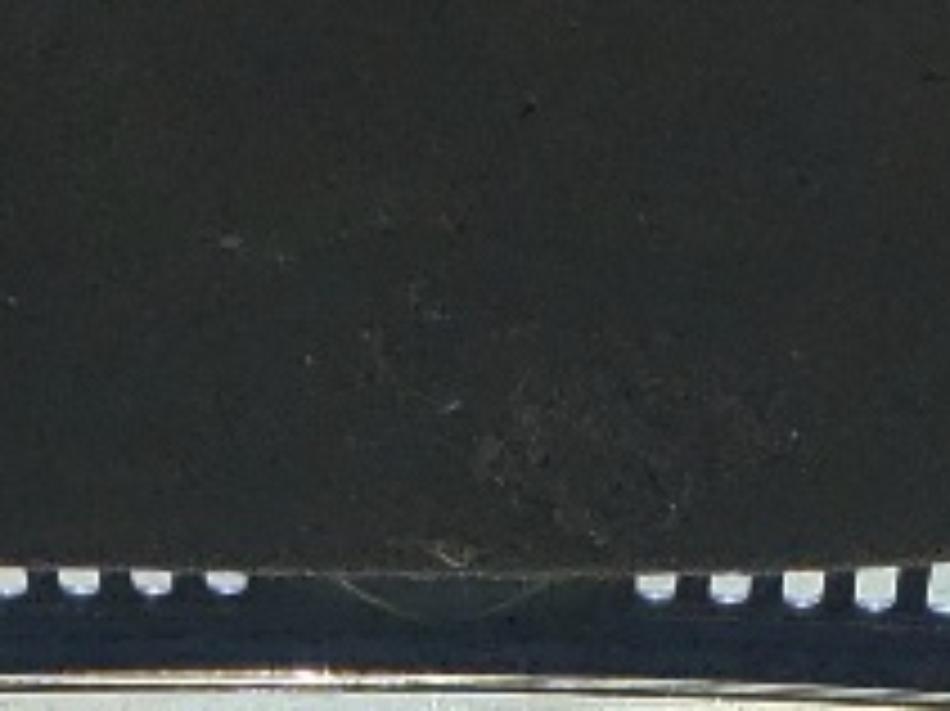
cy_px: 2493
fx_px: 5403
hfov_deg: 10.0
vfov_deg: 6.5
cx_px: 473
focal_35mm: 197
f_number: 1.5
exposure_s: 1/1000
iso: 50
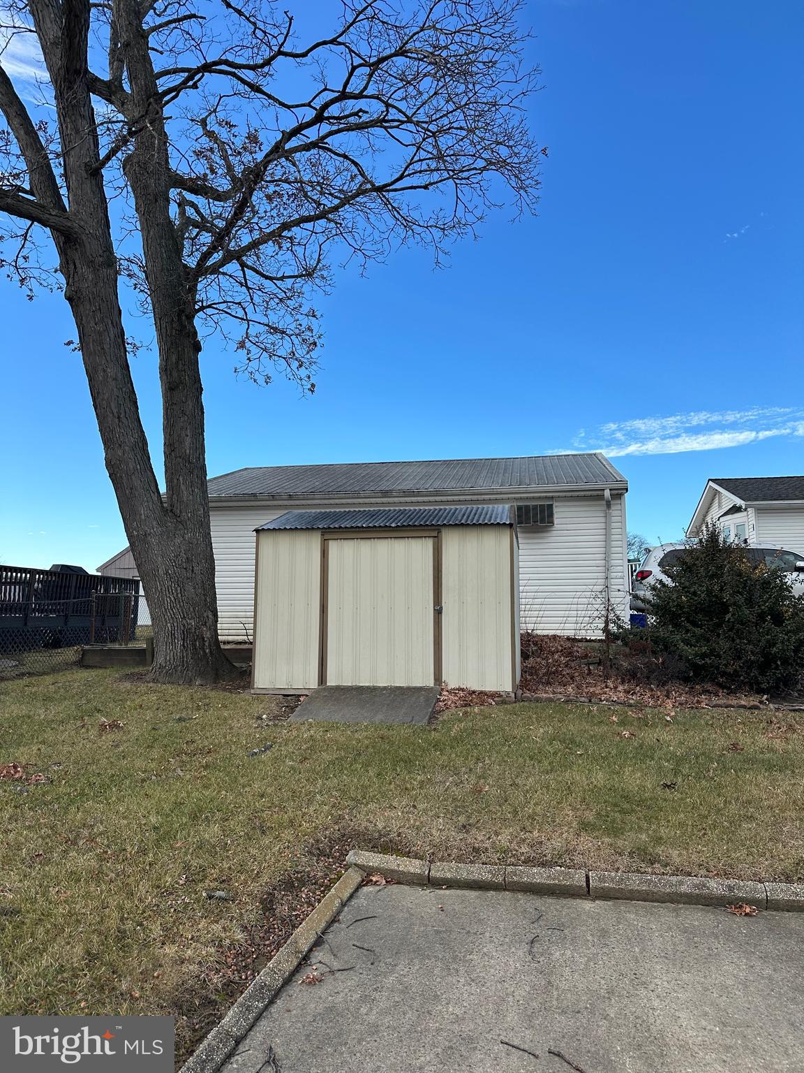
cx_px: 402
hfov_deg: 56.8
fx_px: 743
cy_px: 536
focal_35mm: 24
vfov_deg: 71.6
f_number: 1.78
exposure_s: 1/1664
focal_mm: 6.86
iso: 80
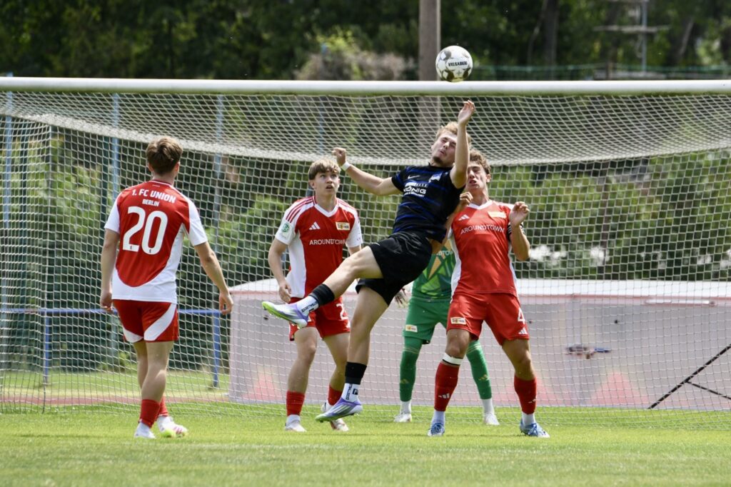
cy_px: 244
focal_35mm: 400
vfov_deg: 3.4
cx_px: 366
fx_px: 8119
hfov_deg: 5.2
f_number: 8
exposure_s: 1/1600
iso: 1250
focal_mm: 400
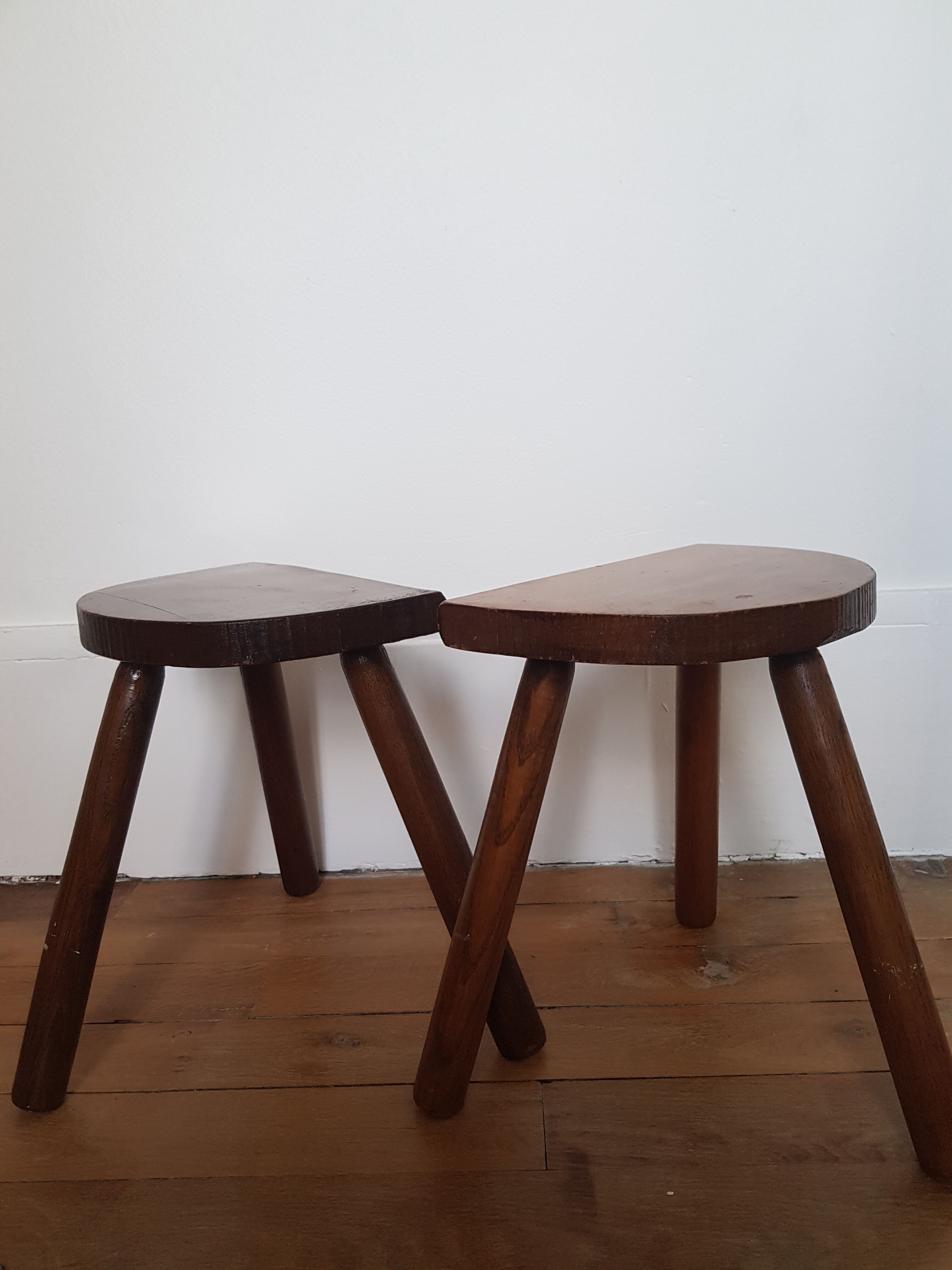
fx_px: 953
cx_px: 476
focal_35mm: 26
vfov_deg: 67.3
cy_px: 635
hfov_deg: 53.1
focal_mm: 4.2
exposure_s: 1/60
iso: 125
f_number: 1.7
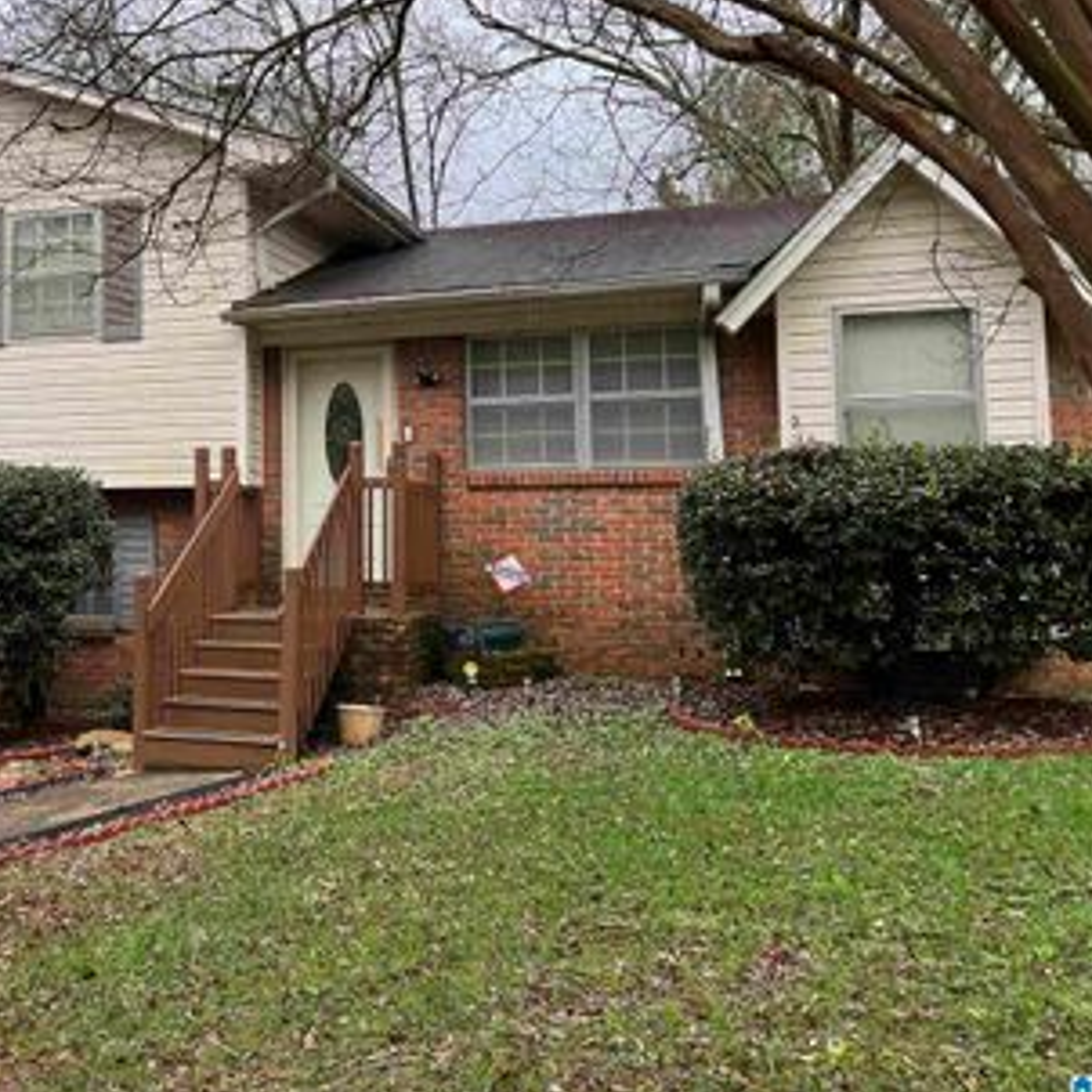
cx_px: 239
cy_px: 425
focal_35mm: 38
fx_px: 1356
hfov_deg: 42.2
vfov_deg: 43.6
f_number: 1.5
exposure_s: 1/210
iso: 40
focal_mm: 5.7
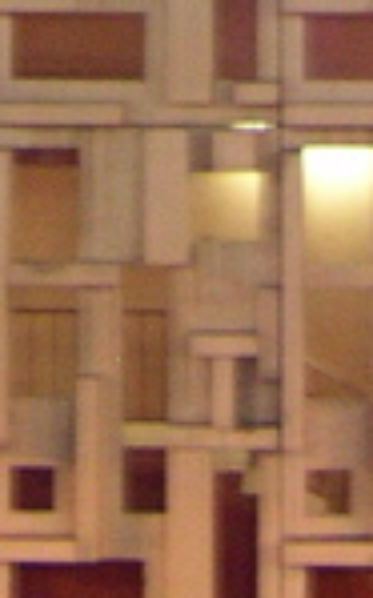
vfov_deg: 8.3
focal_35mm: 231
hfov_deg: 5.7
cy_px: -825
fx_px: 3761
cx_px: 90
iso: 400
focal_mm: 8
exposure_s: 1/4.1
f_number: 2.8
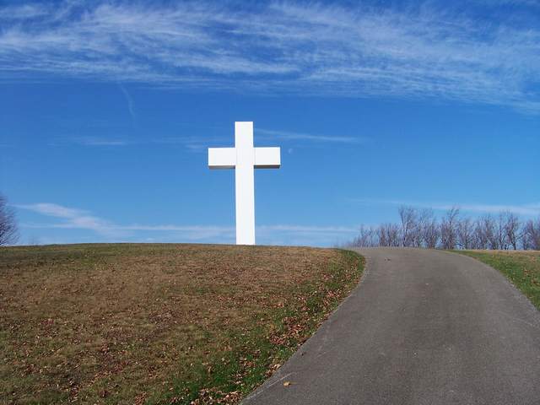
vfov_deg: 39.7
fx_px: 562
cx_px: 270
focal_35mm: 36
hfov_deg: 51.4
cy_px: 202
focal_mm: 5.85
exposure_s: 1/800
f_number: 4
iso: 64
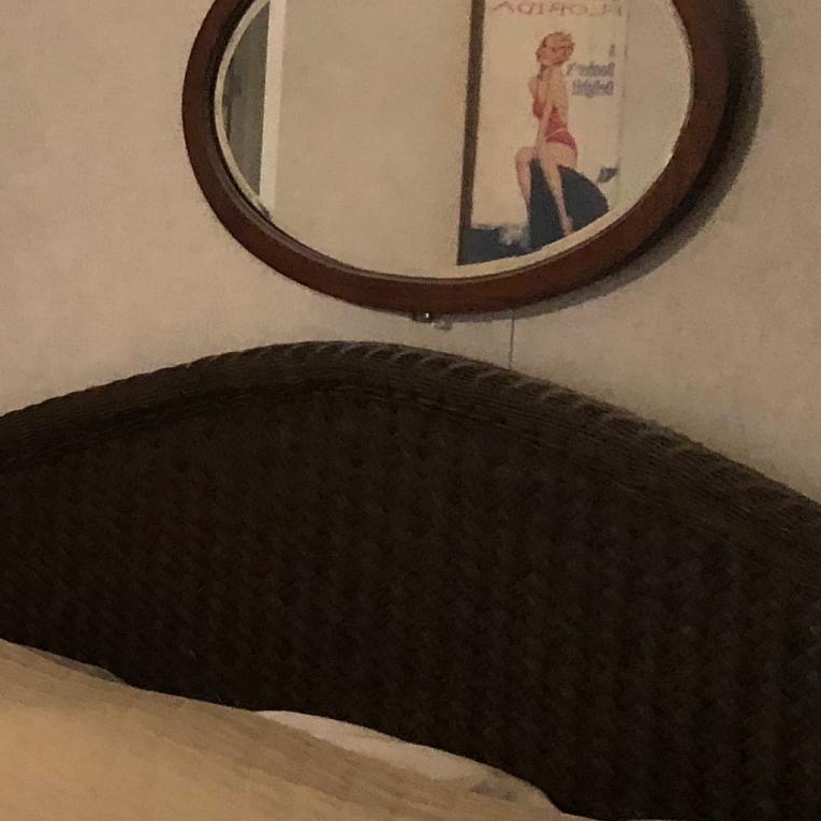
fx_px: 2603
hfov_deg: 15.1
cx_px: -742
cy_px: 411
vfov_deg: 17.9
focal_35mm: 97
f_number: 1.8
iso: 100
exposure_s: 1/15
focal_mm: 4
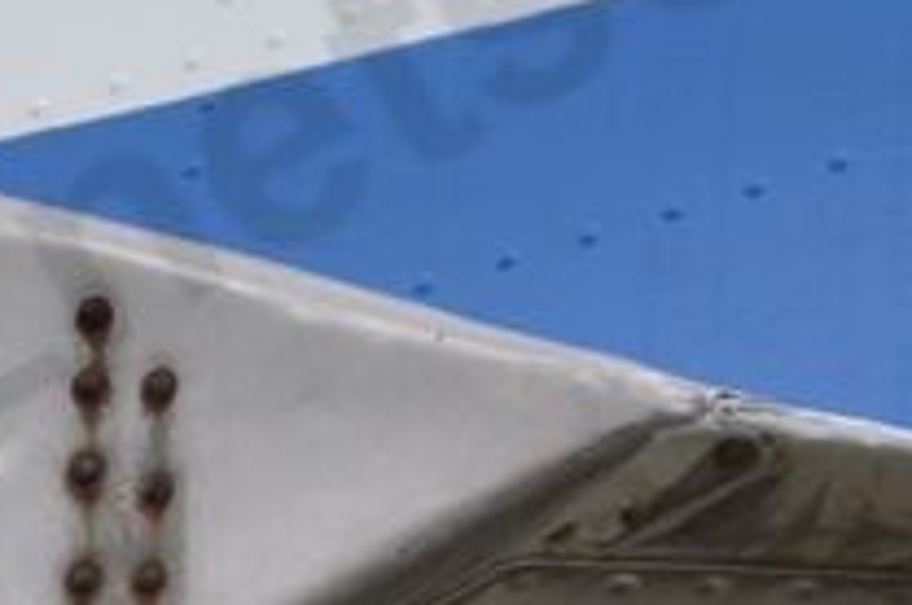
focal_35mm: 721
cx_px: -767
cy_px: 732
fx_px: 18237
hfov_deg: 2.9
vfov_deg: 1.9
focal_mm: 78
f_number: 8
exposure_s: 1/250
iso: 200
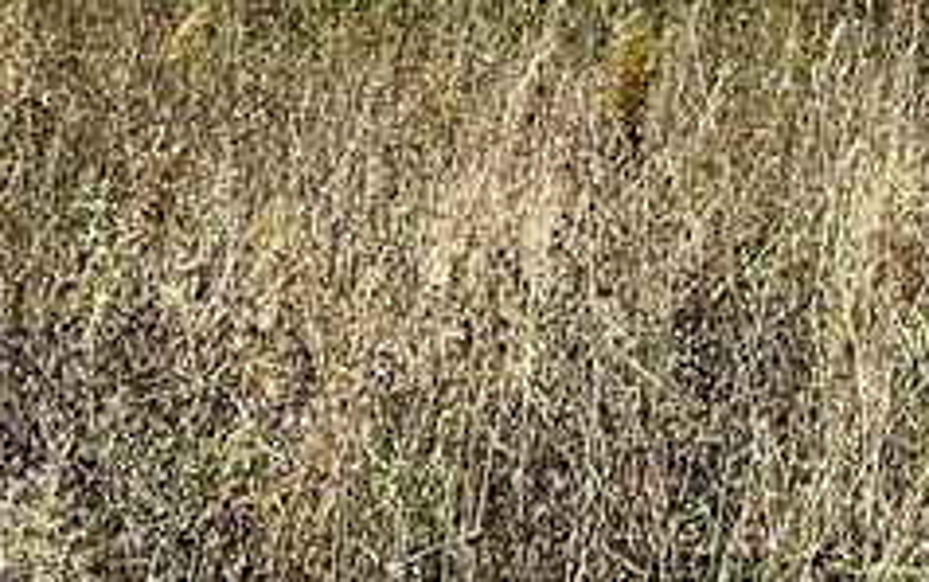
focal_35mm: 219
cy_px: -879
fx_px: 5547
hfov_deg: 9.6
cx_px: 269
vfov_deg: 5.7
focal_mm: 6.86
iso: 64
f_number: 1.78
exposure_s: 1/2252
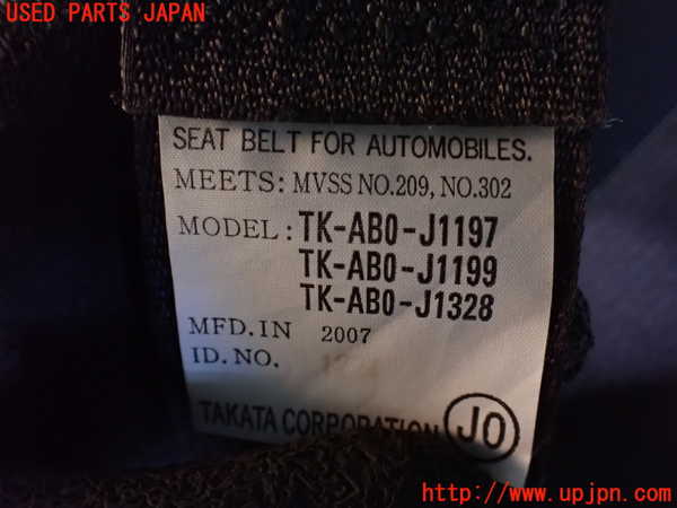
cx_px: 338
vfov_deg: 46.8
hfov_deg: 60.0
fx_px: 587
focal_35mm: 30
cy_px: 254
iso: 1250
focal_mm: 5.4
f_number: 2.3
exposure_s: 1/30
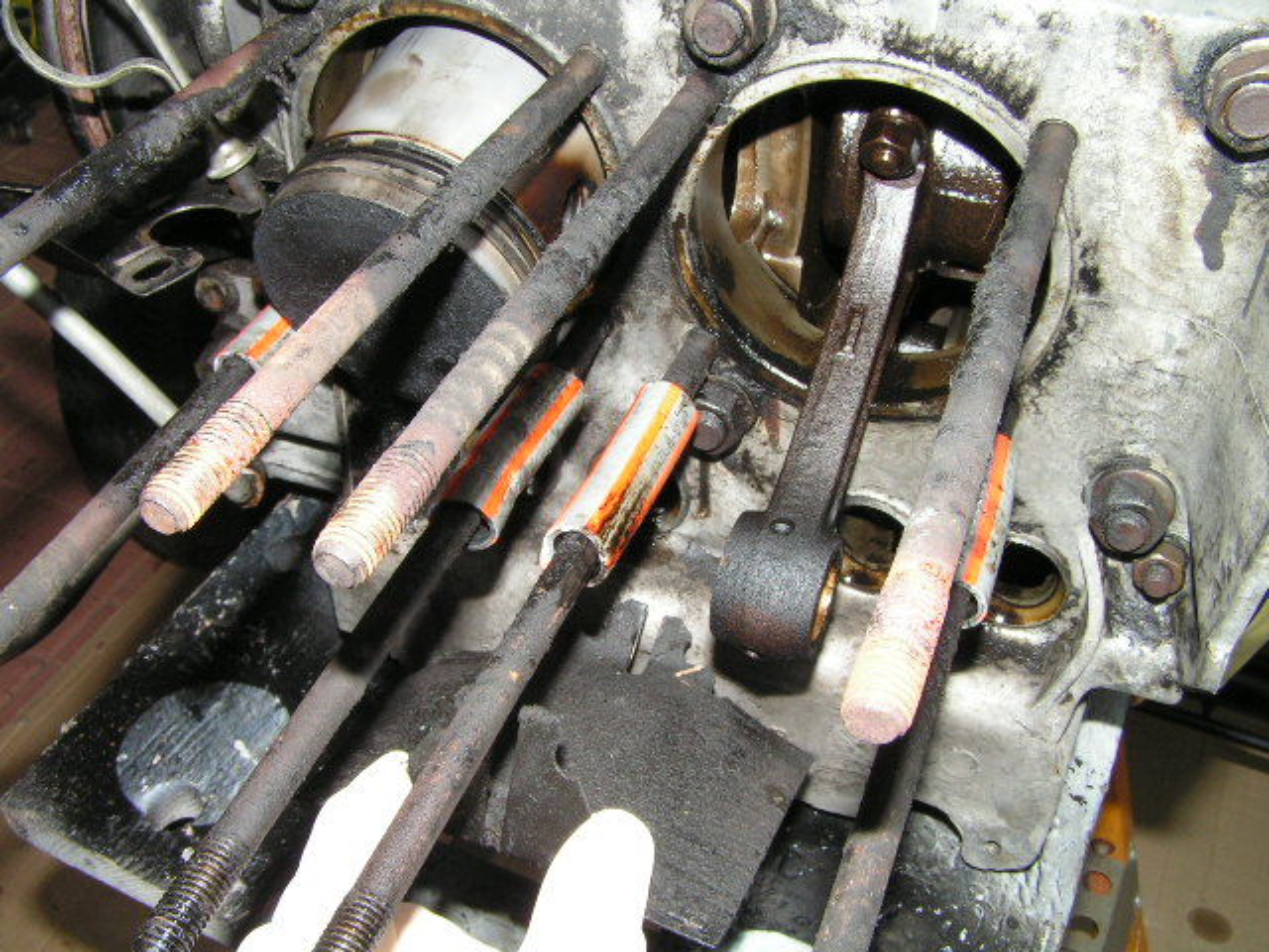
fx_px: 1393
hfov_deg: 49.0
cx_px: 634
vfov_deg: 37.7
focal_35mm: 38
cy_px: 476
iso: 100
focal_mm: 6.3
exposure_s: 1/250
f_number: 6.3
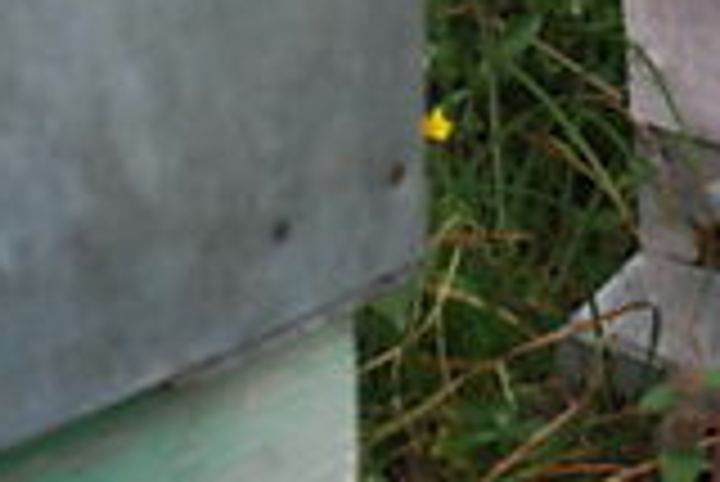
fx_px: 6926
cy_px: -329
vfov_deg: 4.0
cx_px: 1341
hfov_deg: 5.8
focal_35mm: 346
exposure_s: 1/60
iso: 160
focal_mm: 46
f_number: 8
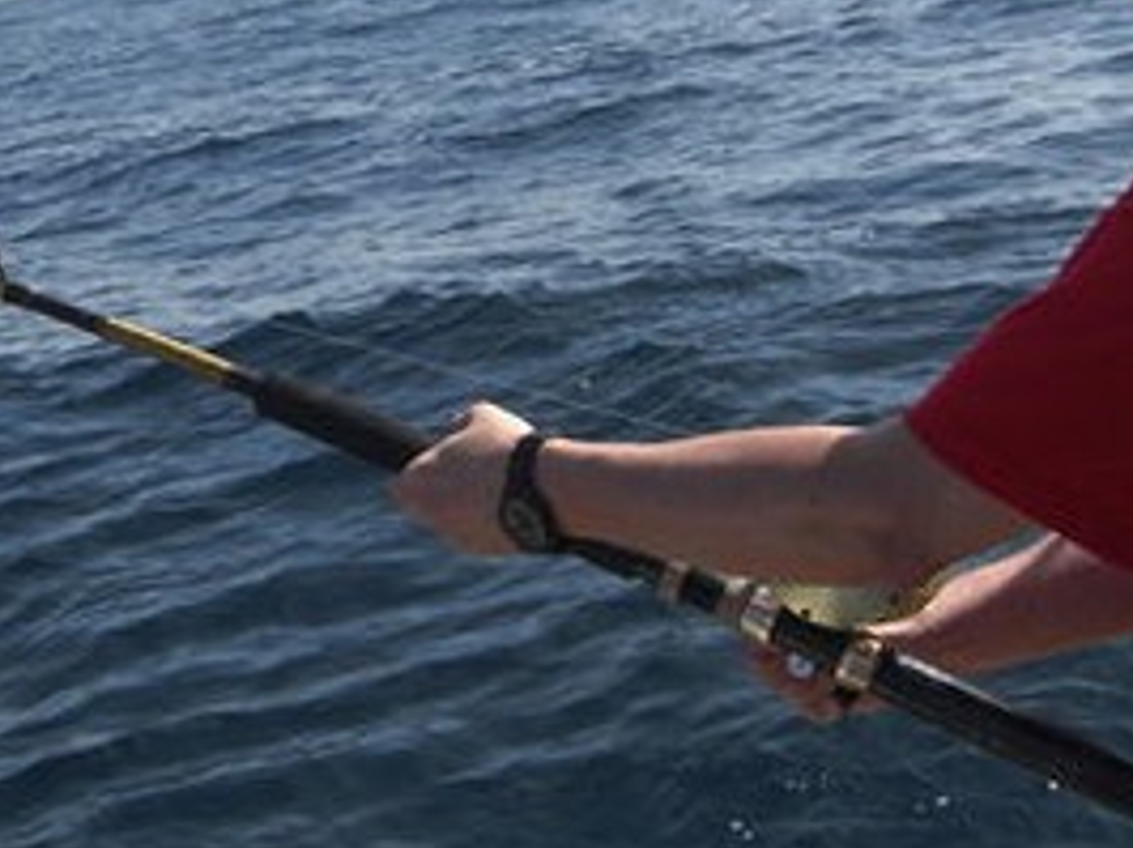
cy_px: 332
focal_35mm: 90
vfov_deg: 16.4
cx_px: 277
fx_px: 2943
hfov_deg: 21.6
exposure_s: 1/800
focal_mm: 7.9
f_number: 4
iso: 80
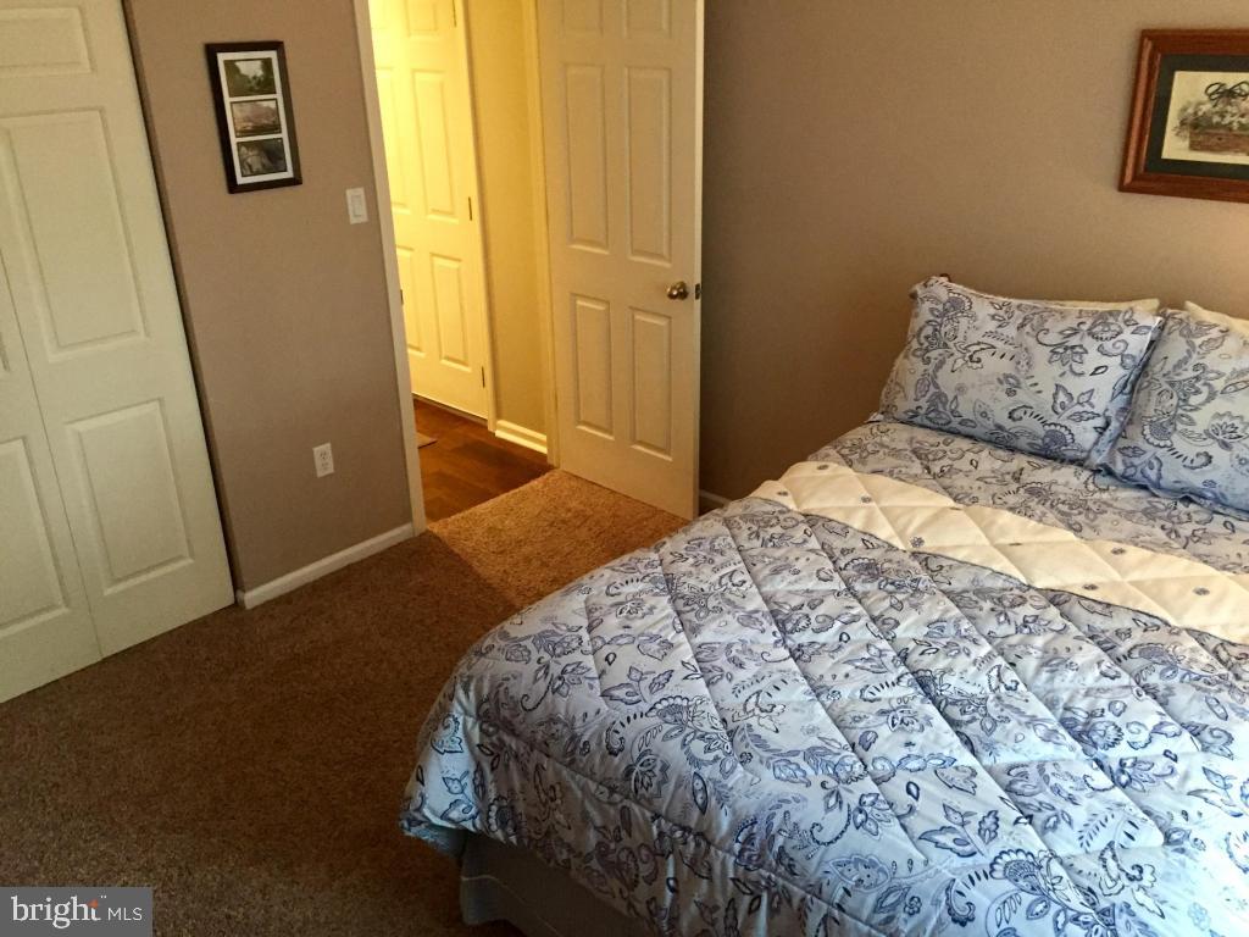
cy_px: 468
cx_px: 624
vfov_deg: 48.2
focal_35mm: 29
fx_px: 1046
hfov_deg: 61.7
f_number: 2.2
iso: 250
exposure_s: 1/17
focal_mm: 4.15
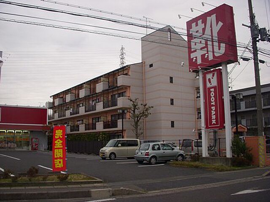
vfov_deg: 37.7
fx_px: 296
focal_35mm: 38
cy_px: 101
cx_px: 135
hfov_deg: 49.0
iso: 100
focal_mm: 6.3
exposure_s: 1/320
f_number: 3.3
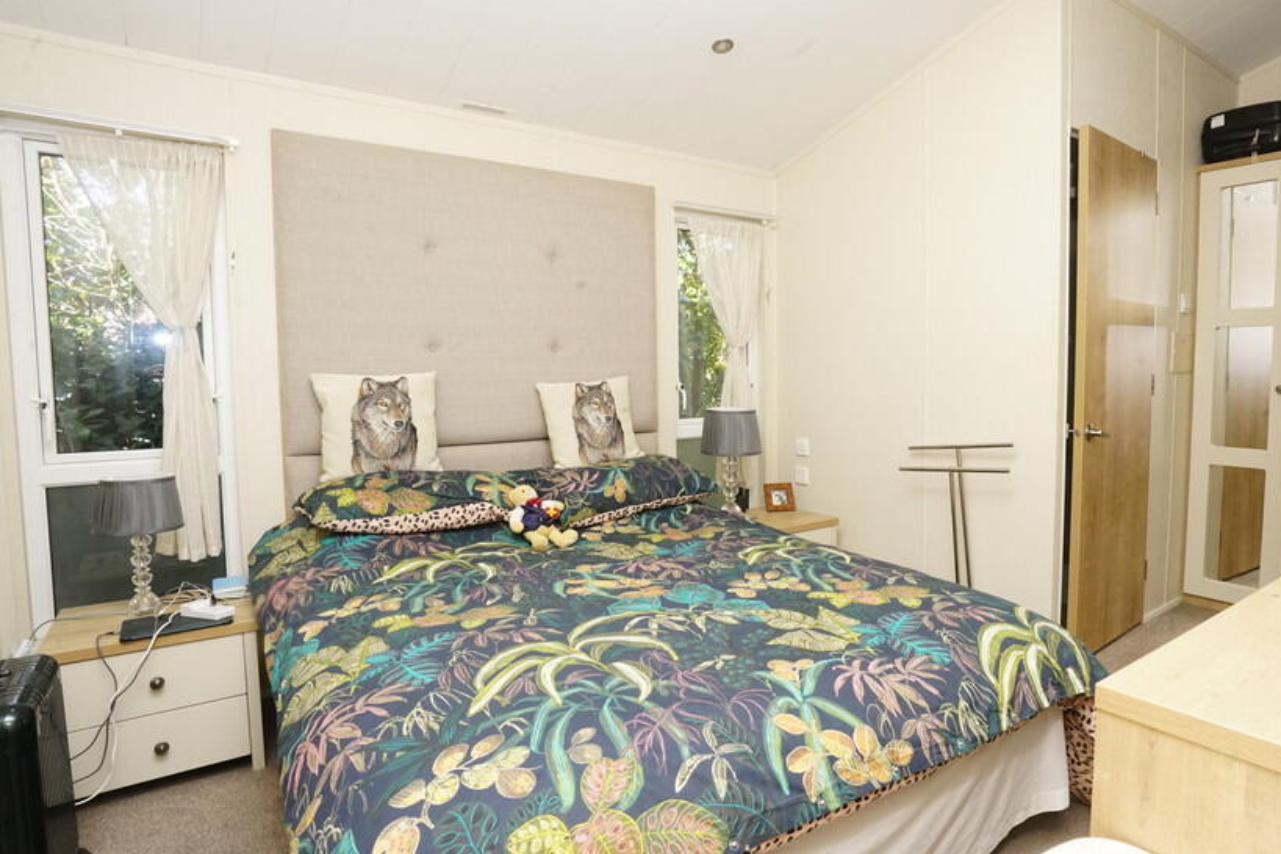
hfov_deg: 83.5
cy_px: 415
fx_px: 712
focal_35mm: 20
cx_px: 726
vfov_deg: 61.9
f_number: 14
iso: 2500
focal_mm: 16
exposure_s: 1/60
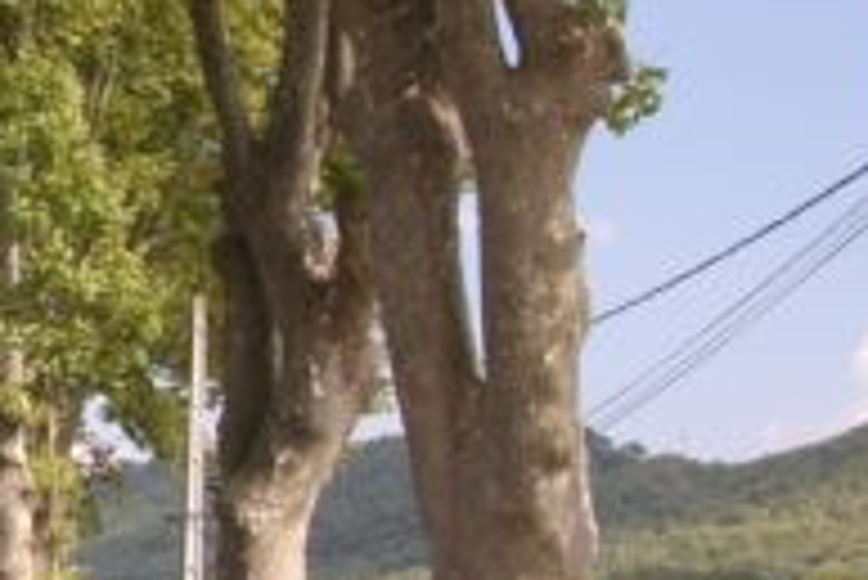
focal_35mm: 151
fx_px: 3643
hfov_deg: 13.1
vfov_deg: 9.1
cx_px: -310
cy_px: 211
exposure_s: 1/125
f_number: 7.1
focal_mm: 24
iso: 400
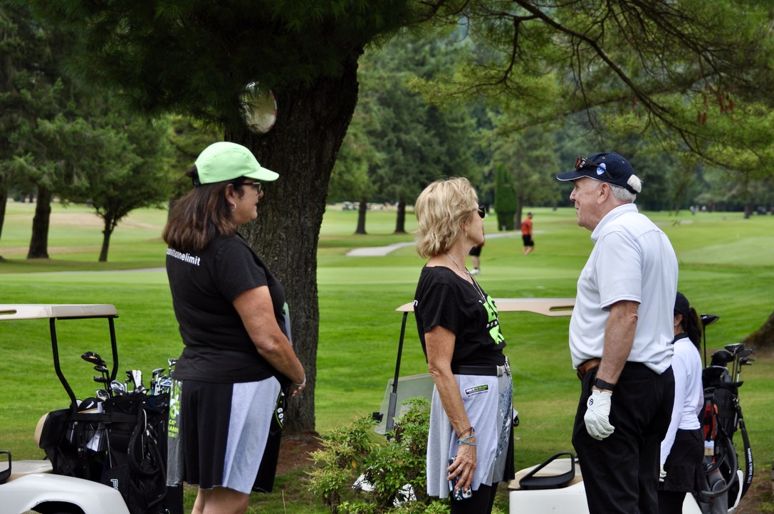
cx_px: 387
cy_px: 257
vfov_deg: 13.0
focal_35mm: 105
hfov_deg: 19.5
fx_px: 2255
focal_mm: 70
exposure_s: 1/1250
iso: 400
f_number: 5
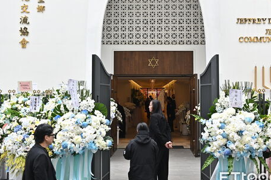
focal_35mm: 41
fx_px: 308
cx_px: 149
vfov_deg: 32.5
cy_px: 71
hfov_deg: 47.4
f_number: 5.6
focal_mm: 31
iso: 400
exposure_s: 1/200
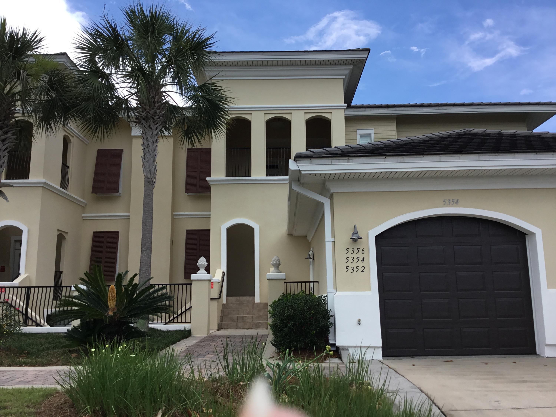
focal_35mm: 31
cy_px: 208
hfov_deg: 58.4
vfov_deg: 45.4
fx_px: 498
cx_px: 278
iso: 25
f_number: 2.4
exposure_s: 1/916
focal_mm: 3.3
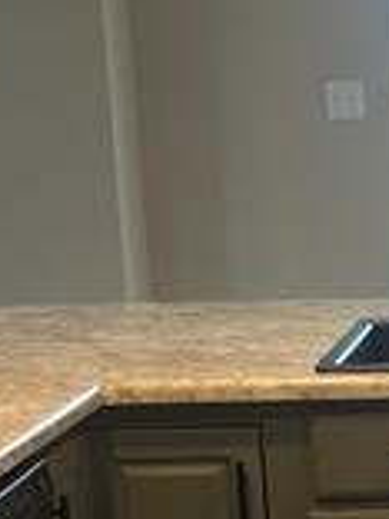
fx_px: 1918
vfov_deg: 15.2
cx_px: 756
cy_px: 466
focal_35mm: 128
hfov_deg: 10.7
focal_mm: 5.1
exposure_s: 1/120
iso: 80
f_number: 1.6
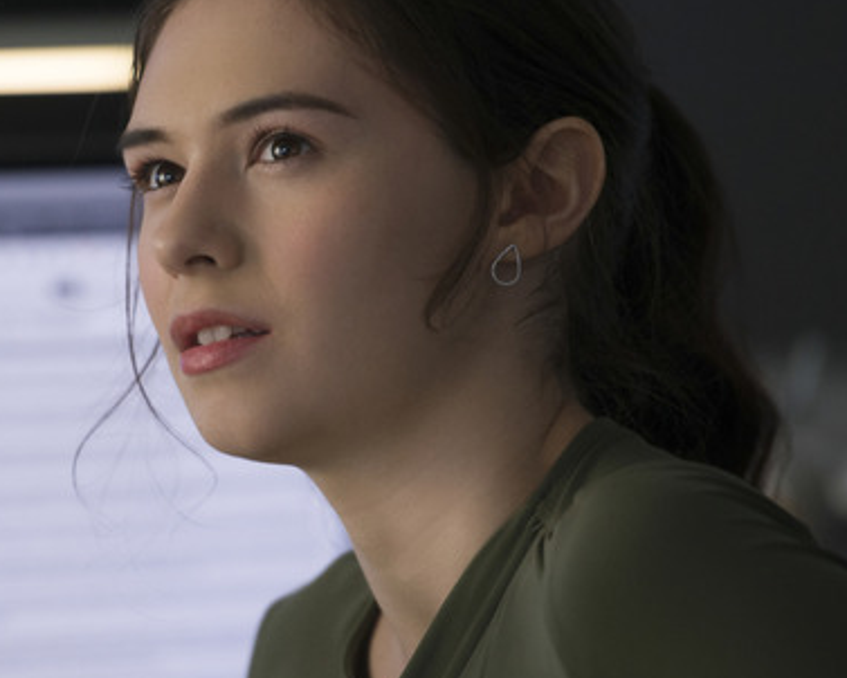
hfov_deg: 5.0
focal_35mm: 388
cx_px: 234
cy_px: 308
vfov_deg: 4.0
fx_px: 9731
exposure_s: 1/125
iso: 800
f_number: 2.8
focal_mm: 200
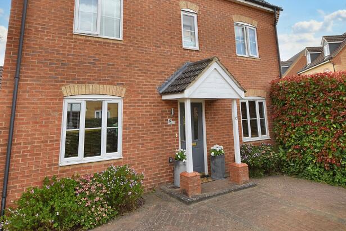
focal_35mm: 25
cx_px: 171
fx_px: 240
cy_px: 57
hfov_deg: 71.5
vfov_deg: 49.2
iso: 160
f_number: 8
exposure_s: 1/250
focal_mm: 10
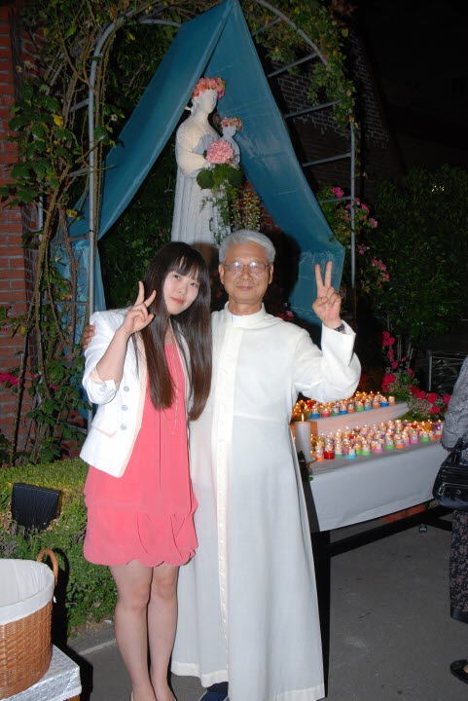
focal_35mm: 36
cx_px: 234
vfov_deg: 53.1
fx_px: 701
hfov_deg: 36.9
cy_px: 350
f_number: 5.6
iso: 200
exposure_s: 1/60
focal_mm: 24
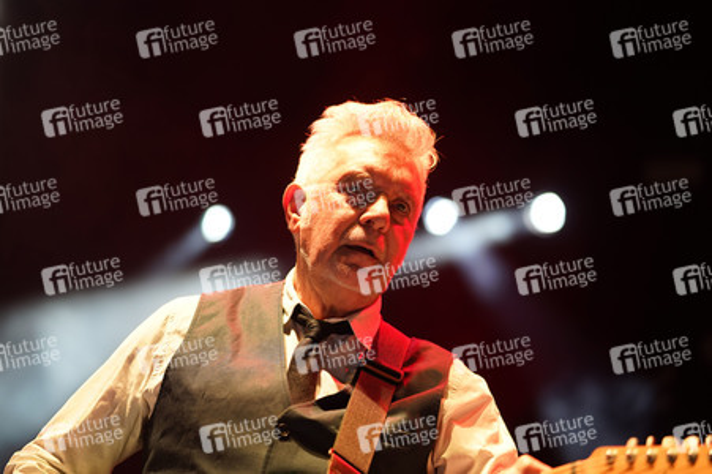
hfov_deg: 23.9
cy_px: 237
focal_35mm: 85
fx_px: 1680
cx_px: 356
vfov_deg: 16.0
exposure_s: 1/100
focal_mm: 85
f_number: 2.2
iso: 1250
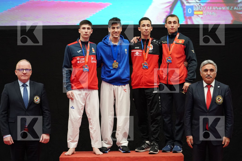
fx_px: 659
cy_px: 80
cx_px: 121
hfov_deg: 20.8
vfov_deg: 14.0
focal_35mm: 98
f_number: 2.8
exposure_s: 1/1000
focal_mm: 98
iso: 5000
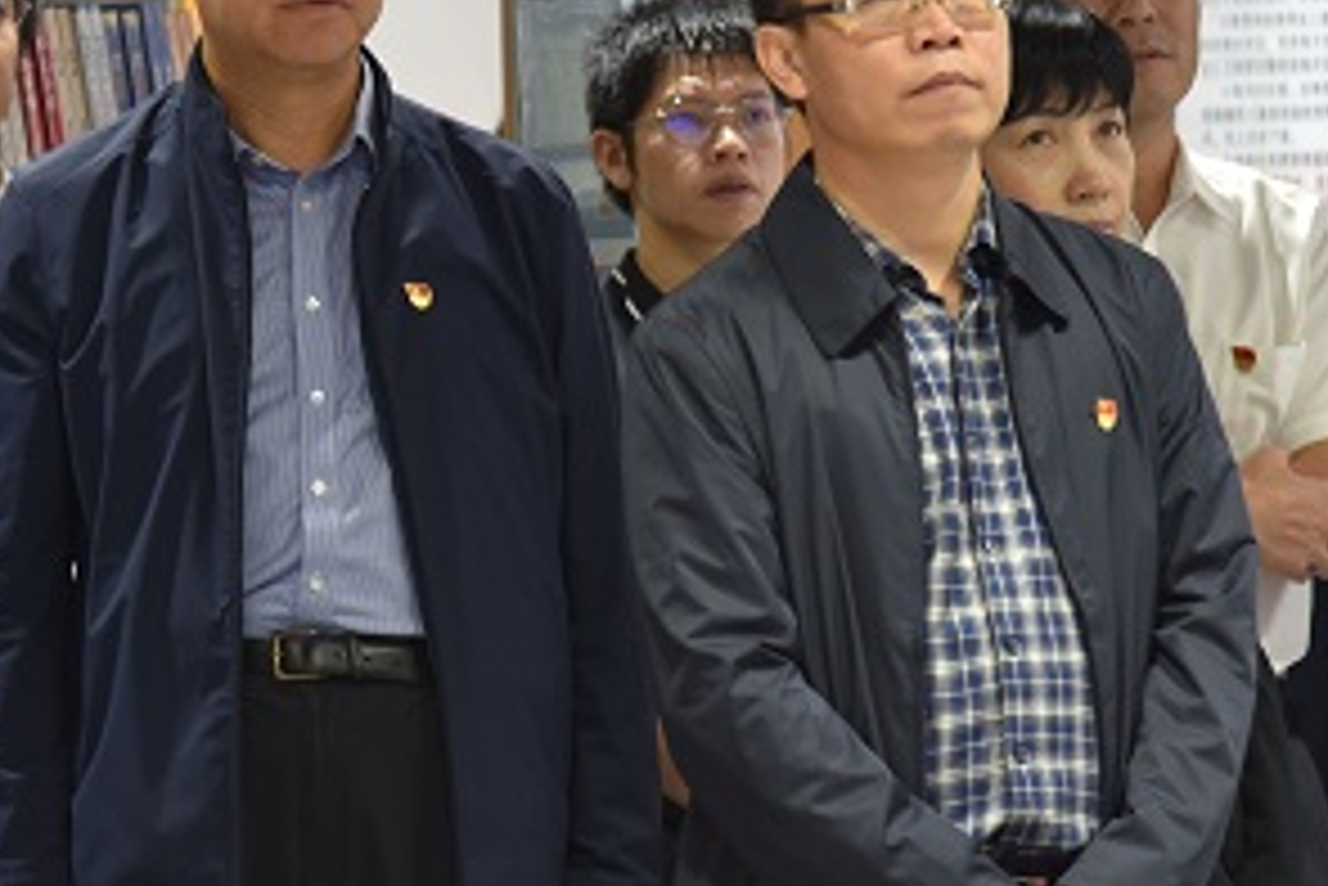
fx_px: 10518
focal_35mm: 285
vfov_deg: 4.8
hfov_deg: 7.2
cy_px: 182
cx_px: 288
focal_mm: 120
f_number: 4
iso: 1000
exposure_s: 1/60
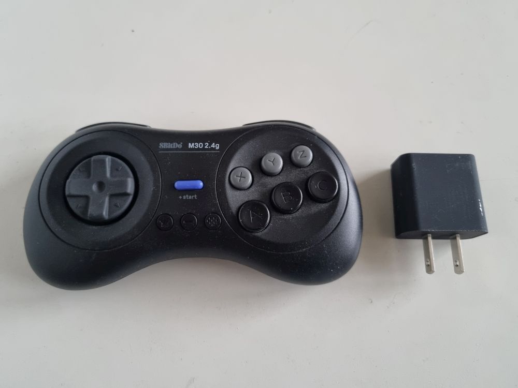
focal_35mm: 26
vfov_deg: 53.1
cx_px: 259
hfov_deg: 67.3
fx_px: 389
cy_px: 194
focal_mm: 5.4
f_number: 1.8
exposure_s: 1/50
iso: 640
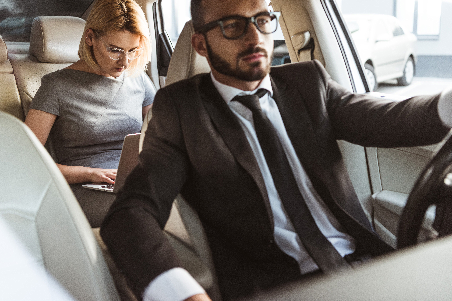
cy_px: 150
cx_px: 226
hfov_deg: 41.1
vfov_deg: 28.1
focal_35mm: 48
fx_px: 603
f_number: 3.5
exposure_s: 1/200
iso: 500
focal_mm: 48
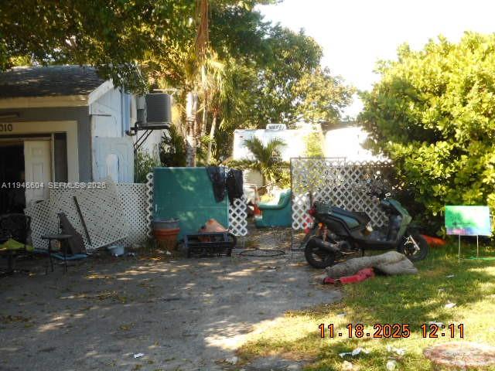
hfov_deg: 37.5
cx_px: 248
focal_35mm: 51
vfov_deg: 28.6
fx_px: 729
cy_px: 186
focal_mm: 9.1
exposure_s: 1/60
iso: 80
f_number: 4.9
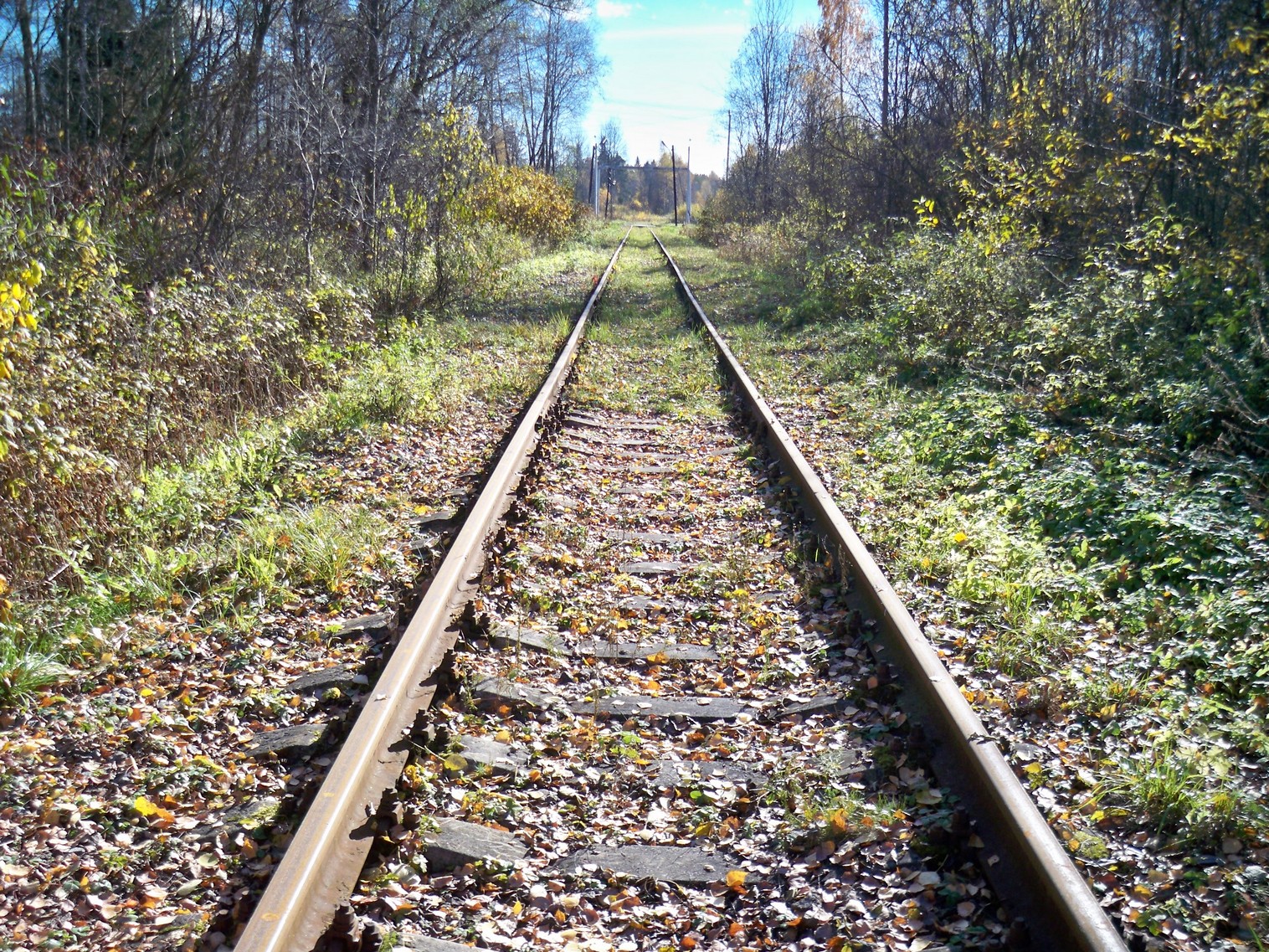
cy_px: 476
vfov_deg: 40.7
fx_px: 1283
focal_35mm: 35
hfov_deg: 52.6
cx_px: 634
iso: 64
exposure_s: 1/320
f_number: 3.1
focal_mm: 6.3
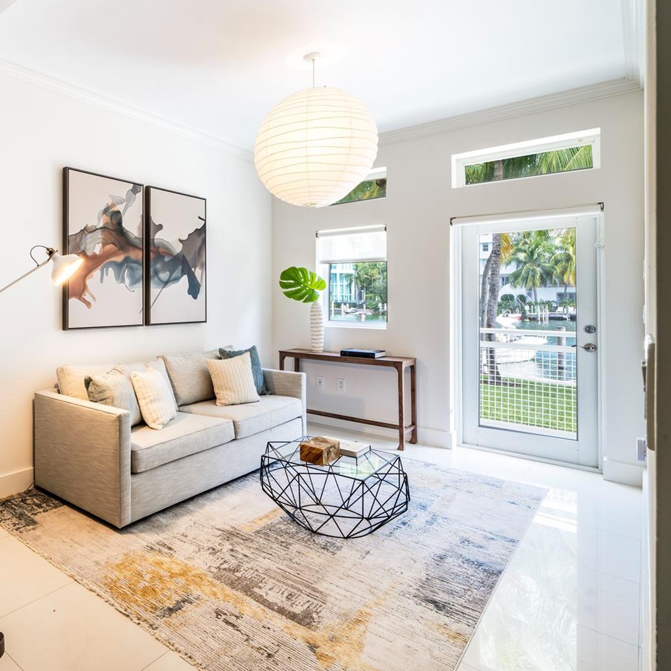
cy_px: 347
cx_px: 163
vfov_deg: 74.8
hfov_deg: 69.6
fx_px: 439
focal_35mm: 20
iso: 125
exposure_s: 1/10
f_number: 11
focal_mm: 15
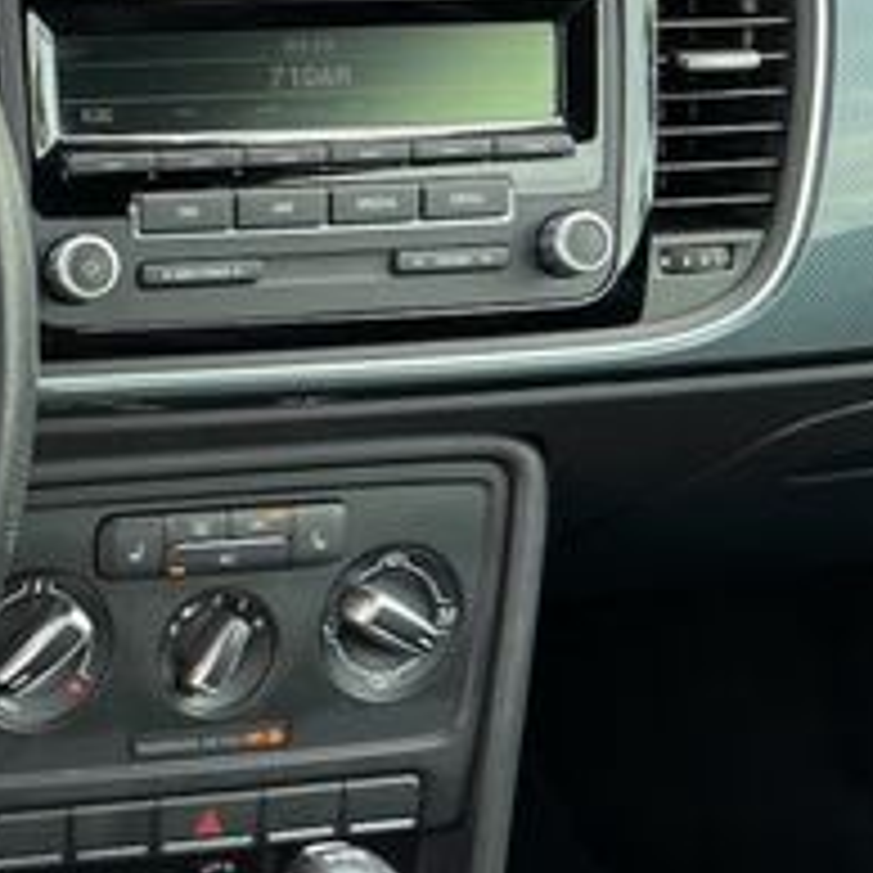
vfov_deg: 22.7
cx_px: -536
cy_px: 374
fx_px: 2168
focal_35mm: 76
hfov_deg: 19.1
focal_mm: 5.7
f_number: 1.5
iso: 50
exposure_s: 1/161
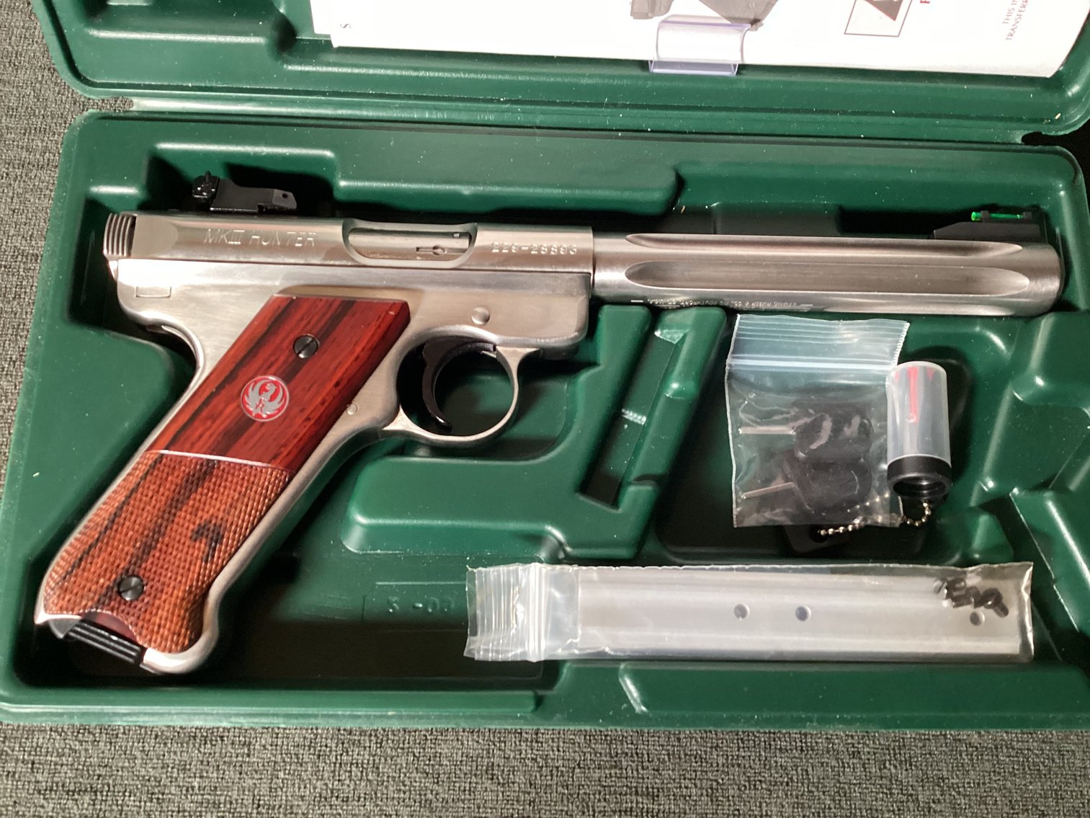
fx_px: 976
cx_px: 545
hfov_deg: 58.3
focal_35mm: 31
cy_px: 409
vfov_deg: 45.4
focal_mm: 3.3
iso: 400
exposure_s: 1/40
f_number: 2.4
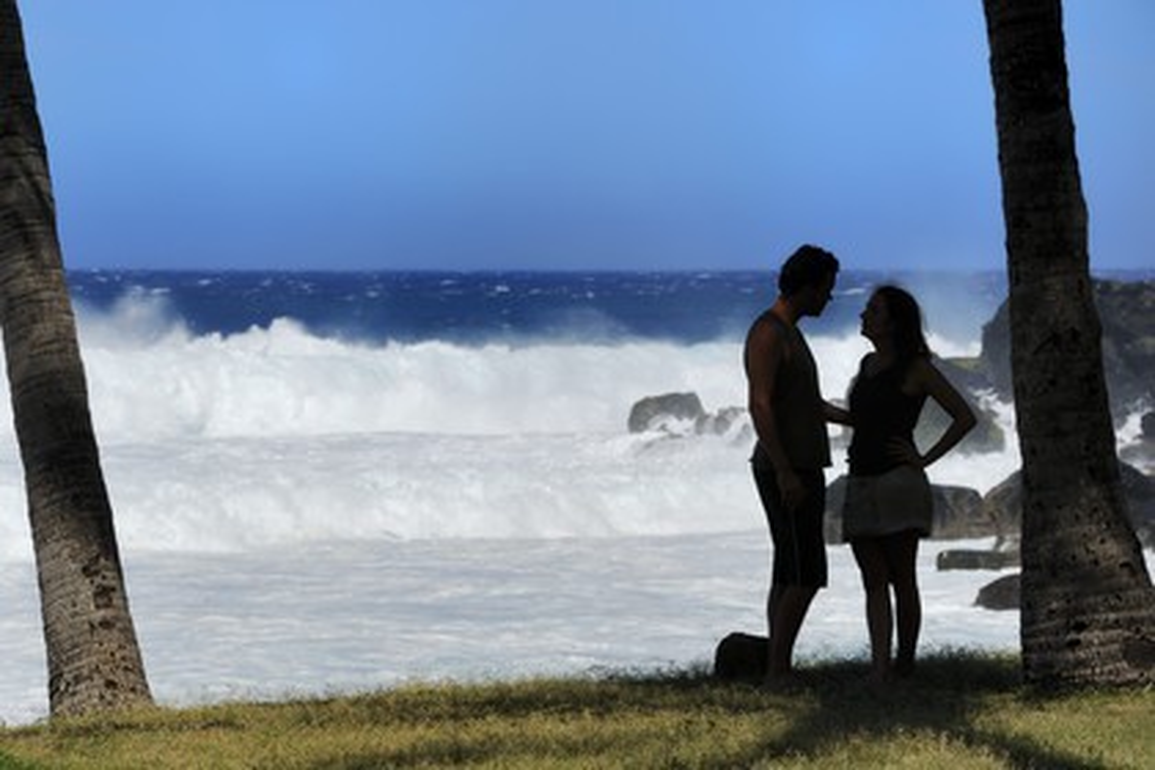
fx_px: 6095
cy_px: 385
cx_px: 578
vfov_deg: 7.2
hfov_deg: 10.8
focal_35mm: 190
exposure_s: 1/250
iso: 200
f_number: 16
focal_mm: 190
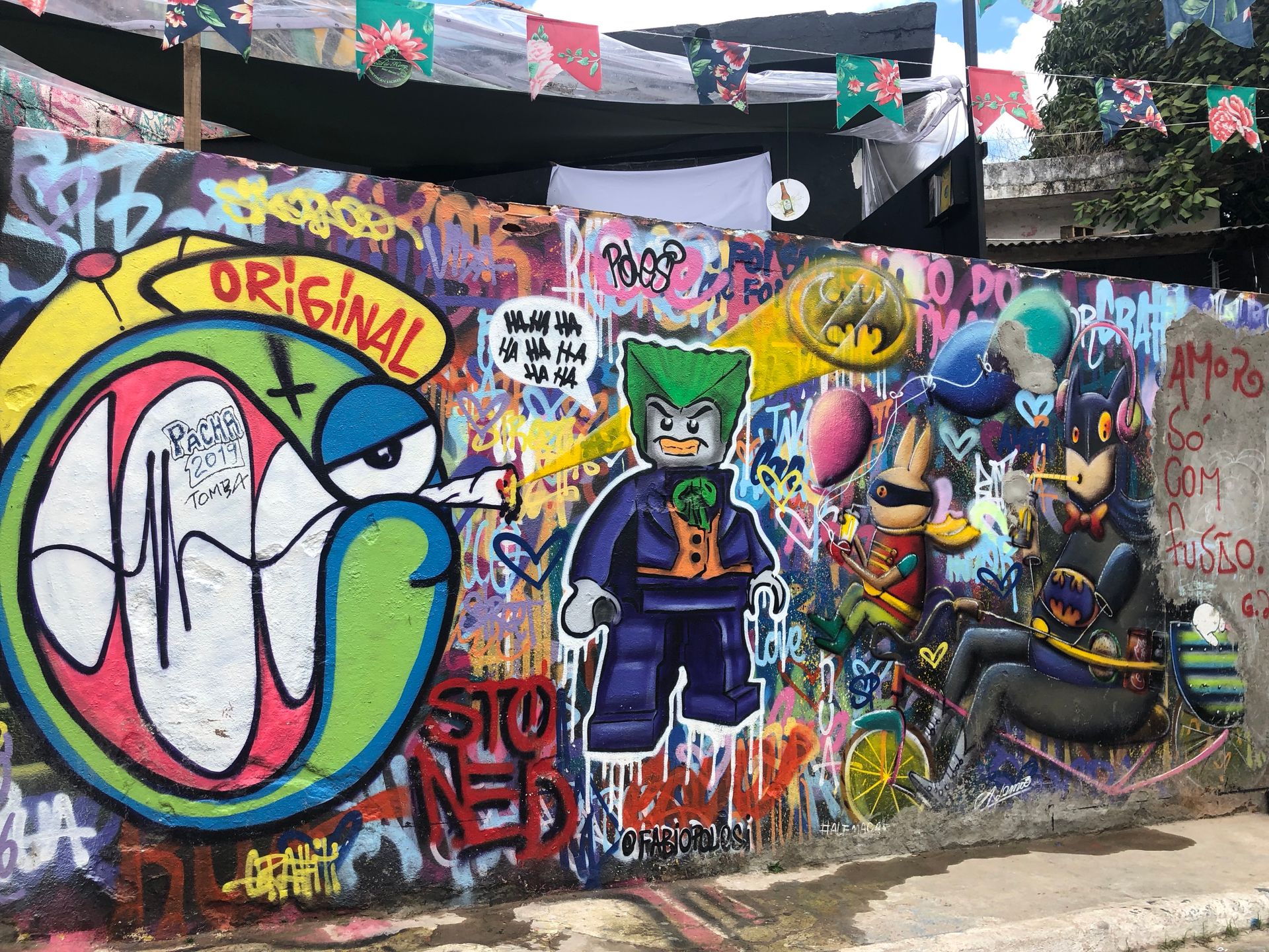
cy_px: 476
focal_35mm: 28
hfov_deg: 63.4
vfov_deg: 49.7
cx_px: 634
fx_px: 1026
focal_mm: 4
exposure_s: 1/546
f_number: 1.8
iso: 20
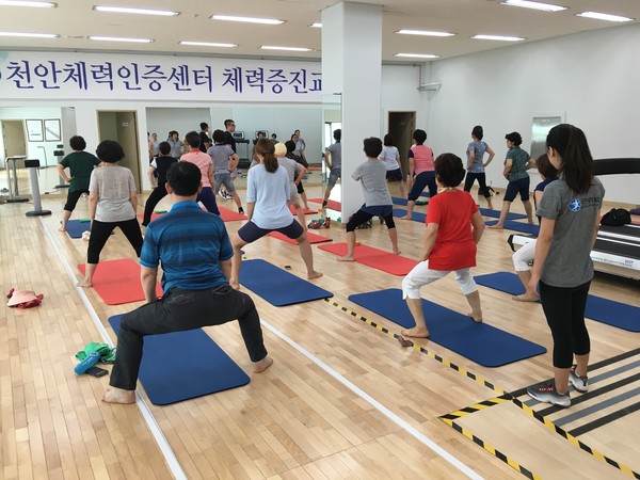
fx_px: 536
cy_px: 240
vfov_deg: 48.2
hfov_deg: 61.7
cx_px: 320
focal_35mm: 29
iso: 25
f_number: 2.2
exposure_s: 1/30
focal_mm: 4.15
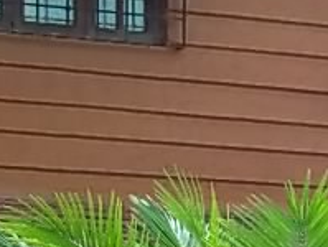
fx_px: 2193
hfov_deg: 8.3
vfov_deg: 6.2
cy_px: 535
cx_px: 572
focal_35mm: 231
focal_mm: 6.5
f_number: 3.1
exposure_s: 1/250
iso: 80
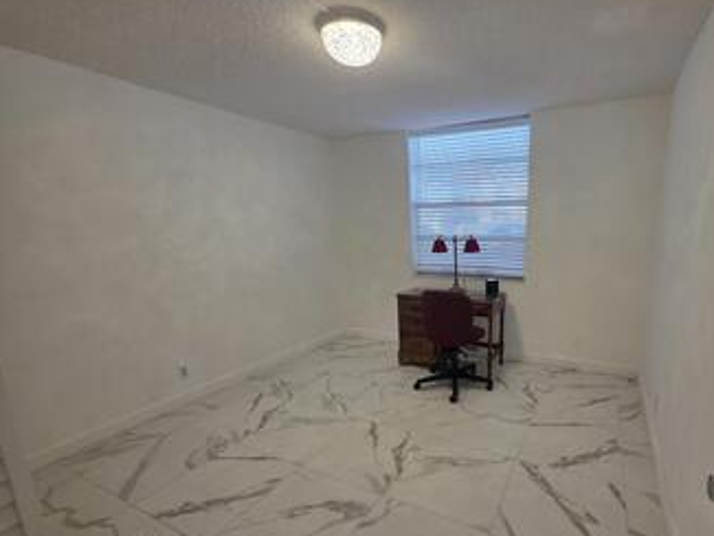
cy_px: 301
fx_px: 330
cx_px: 435
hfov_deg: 93.0
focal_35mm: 16
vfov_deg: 77.8
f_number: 1.9
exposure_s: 1/120
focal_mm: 2.2
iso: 125
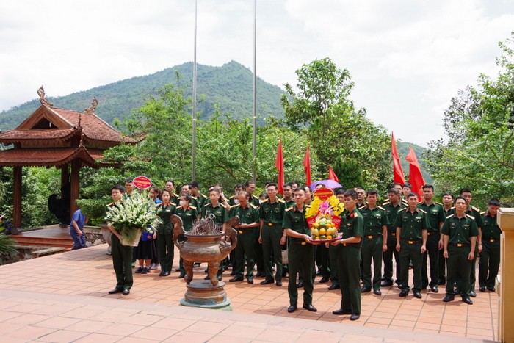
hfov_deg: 46.4
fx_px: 600
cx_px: 257
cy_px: 172
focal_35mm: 42
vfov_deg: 31.9
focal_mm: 28
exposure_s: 1/250
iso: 200
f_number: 8
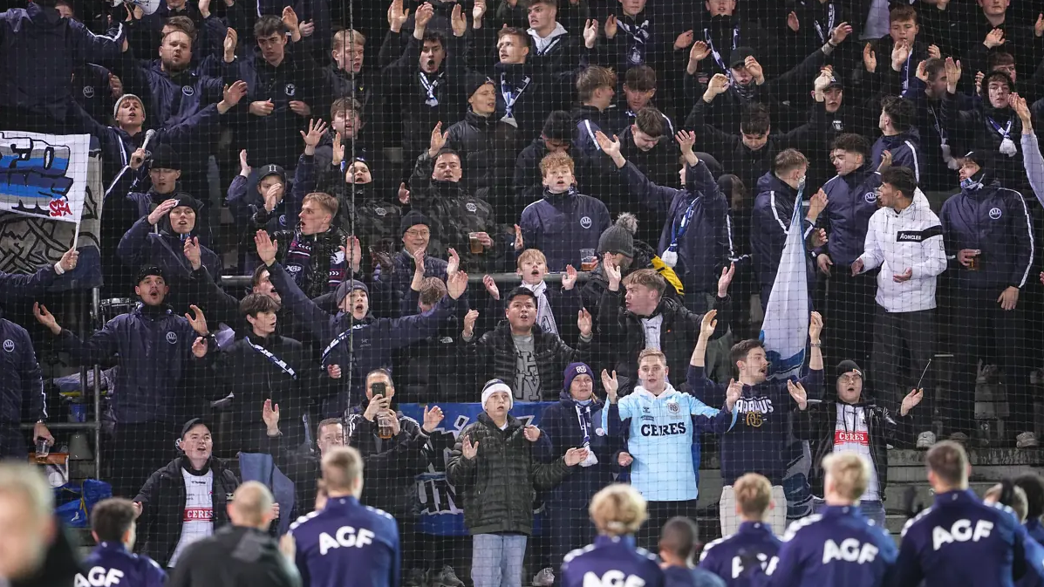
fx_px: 11625
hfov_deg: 5.1
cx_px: 522
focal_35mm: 420
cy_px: 316
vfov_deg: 2.9
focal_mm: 400
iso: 4000
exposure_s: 1/800
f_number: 2.8
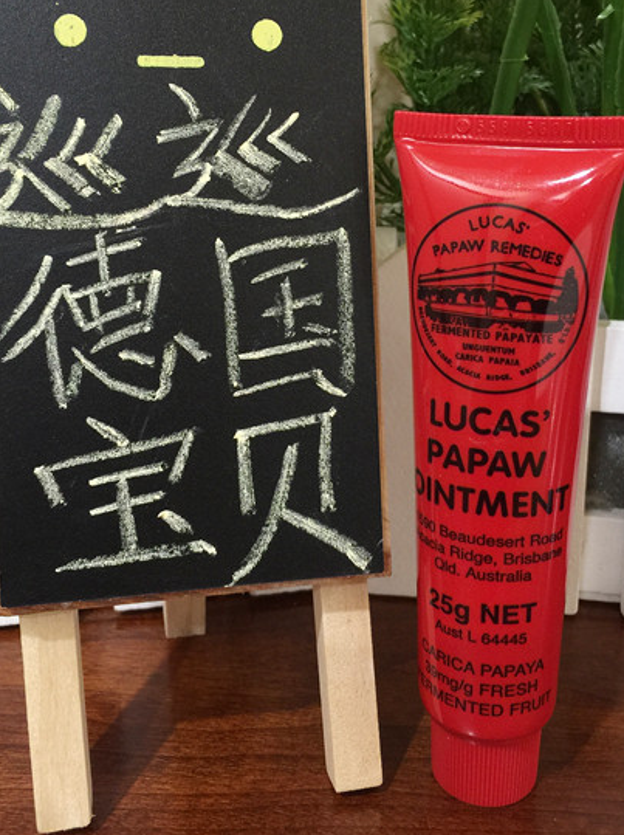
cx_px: 286
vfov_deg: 51.1
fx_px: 867
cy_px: 340
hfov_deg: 39.6
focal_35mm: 36
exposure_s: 1/4
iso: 64
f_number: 2.2
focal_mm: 4.15
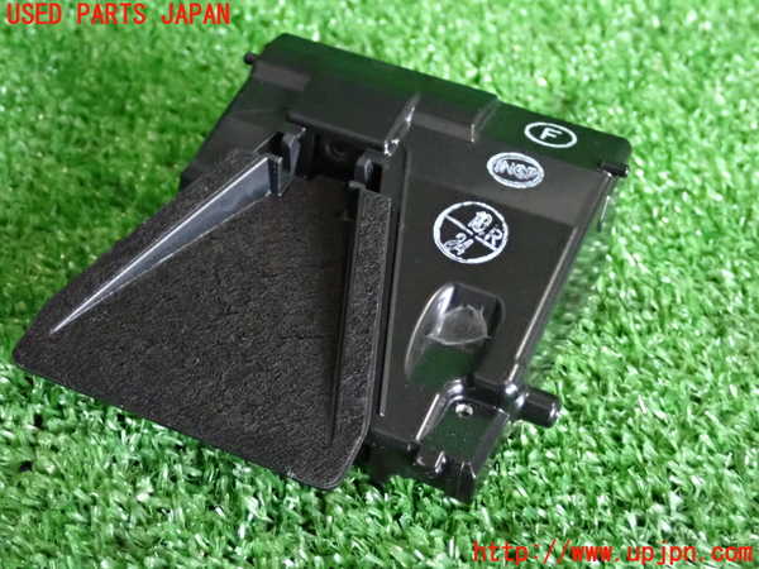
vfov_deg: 25.2
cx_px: 380
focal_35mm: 58
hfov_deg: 33.2
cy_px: 284
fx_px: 1272
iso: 3200
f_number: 3.5
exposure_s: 1/80
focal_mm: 10.35
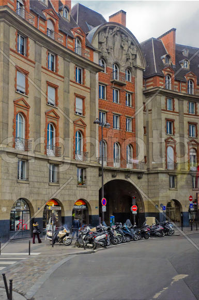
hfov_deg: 31.8
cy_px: 150
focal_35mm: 42
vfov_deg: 46.5
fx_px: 349
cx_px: 100
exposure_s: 1/350
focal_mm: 28
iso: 1600
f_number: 6.7
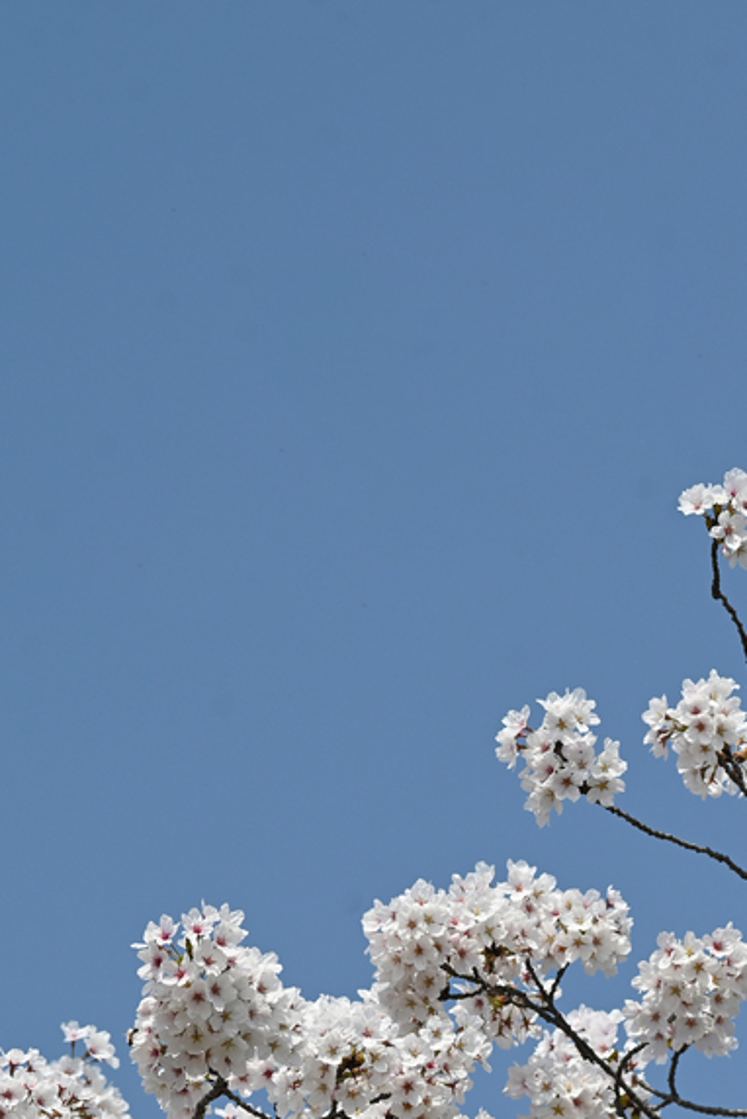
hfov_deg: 6.5
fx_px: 6497
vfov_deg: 9.8
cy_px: 678
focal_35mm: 209
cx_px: 982
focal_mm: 105
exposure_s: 1/640
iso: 100
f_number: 9
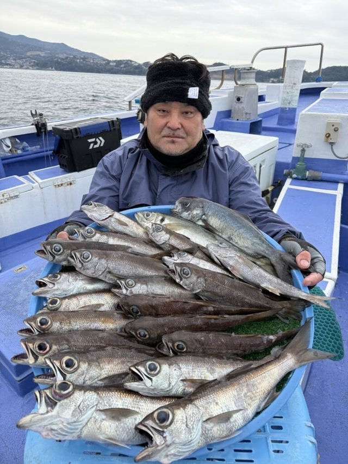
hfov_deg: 56.8
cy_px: 232
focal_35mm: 24
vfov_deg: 71.6
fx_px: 322
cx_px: 174
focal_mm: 6.76
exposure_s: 1/878
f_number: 1.78
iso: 100
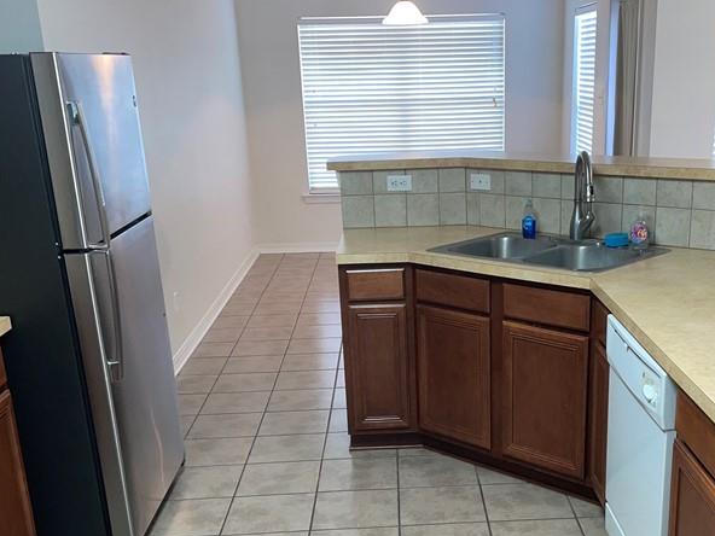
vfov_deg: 31.6
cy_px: 404
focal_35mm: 45
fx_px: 929
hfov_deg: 41.8
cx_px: 435
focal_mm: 4.2
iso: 50
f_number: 1.6
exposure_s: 1/30
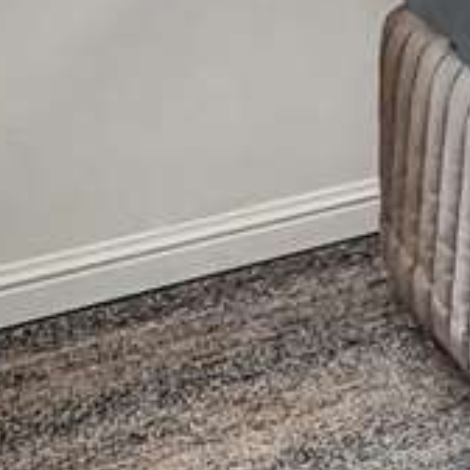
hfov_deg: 11.8
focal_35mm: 91
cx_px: 1347
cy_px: -378
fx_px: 1392
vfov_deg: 16.2
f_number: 8
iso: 2500
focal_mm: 17.5
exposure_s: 1/20
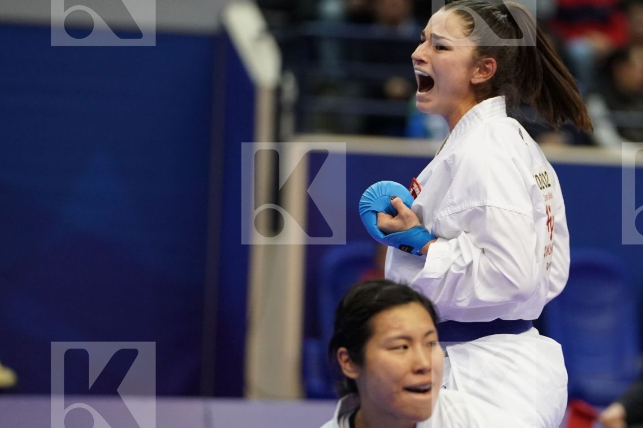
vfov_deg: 5.5
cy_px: 194
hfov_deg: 8.2
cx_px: 484
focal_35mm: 250
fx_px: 4464
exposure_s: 1/1000
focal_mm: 159
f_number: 2.8
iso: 4000
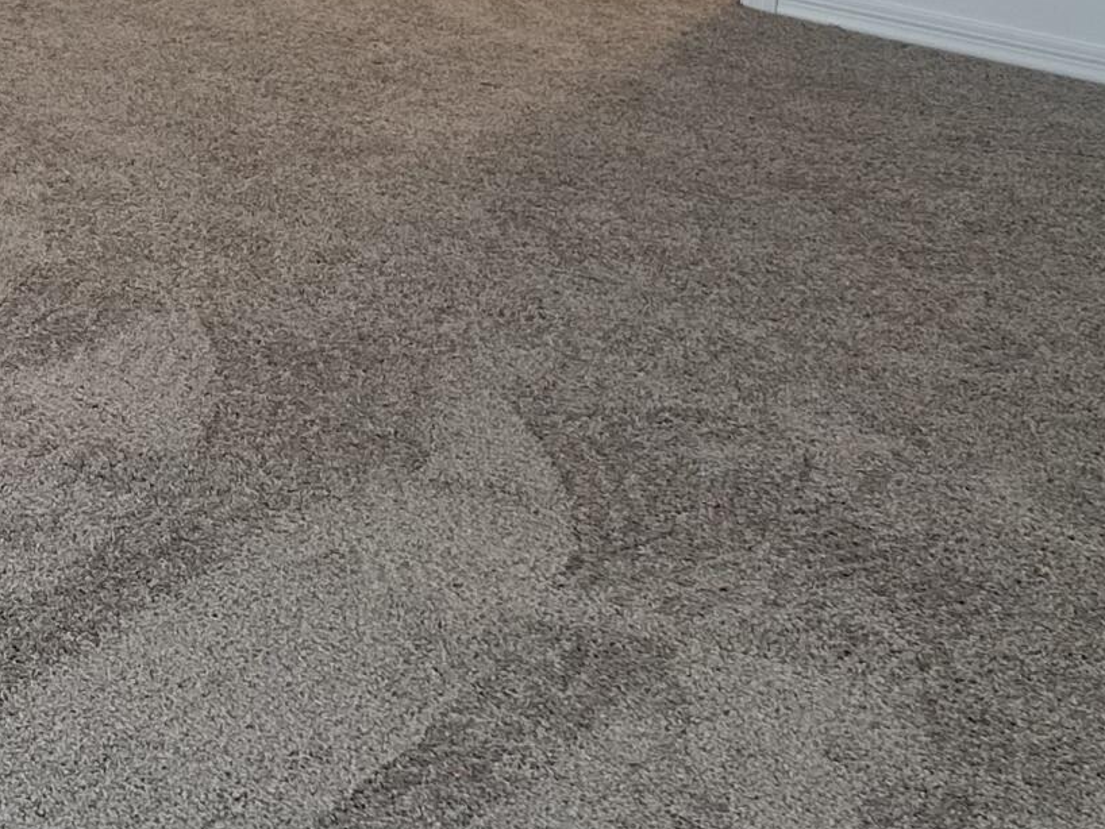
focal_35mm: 88
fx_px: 2810
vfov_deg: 14.9
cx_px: -875
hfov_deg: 17.9
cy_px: -593
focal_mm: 6.86
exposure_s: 1/120
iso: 80
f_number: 1.78
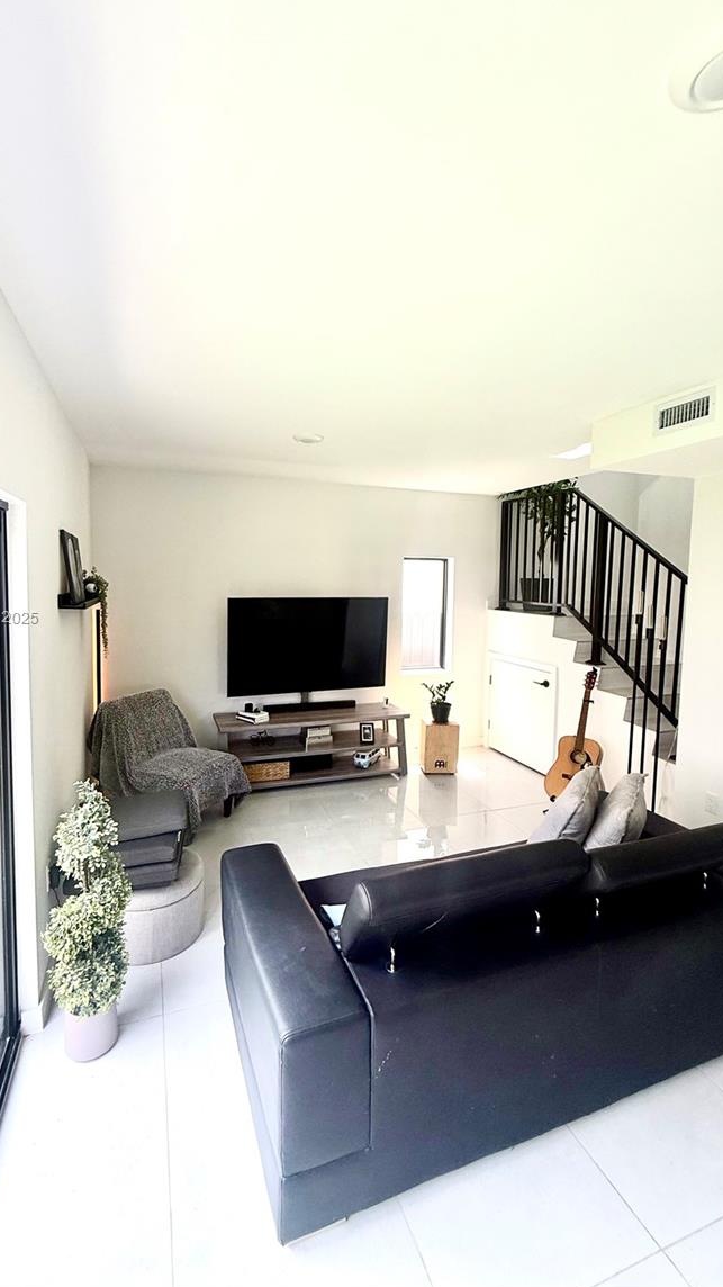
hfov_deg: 67.0
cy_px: 619
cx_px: 335
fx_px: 546
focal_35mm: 16
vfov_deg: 99.3
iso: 125
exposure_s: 1/99
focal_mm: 2.22
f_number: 2.2
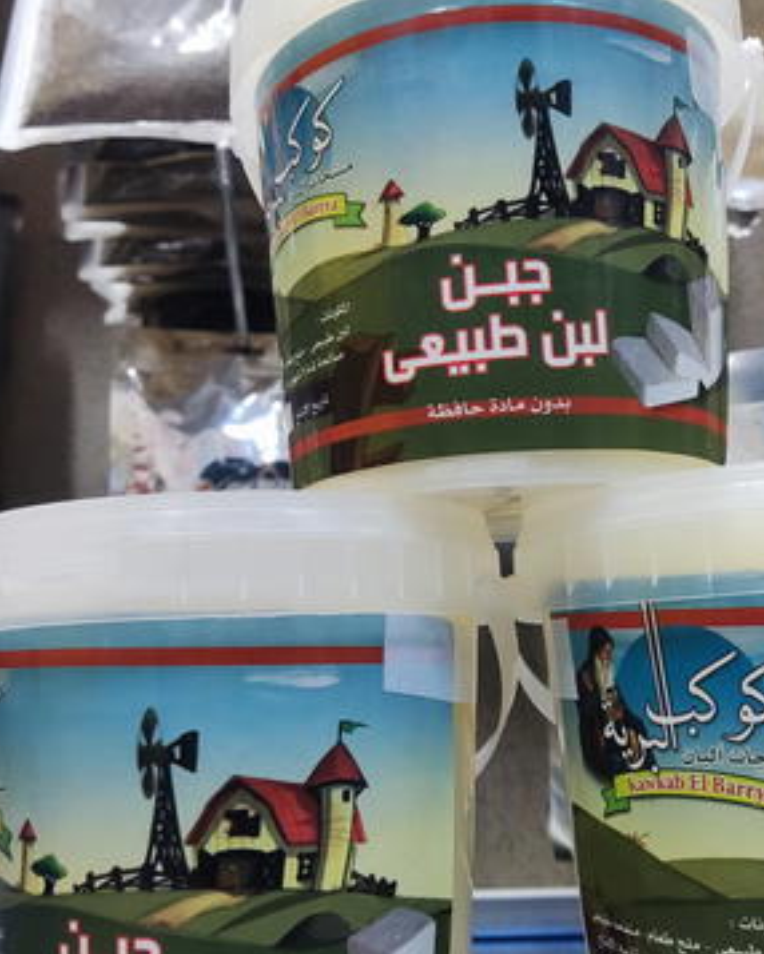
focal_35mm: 41
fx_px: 1158
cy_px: 470
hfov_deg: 36.5
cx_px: 414
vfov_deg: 44.8
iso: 385
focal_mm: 4.71
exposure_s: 1/50
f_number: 1.79
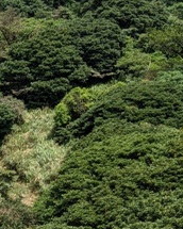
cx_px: -90
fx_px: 663
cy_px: 251
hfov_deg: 14.6
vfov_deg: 18.8
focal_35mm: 98
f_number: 1.73
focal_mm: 4.38
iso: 60
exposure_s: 1/3344
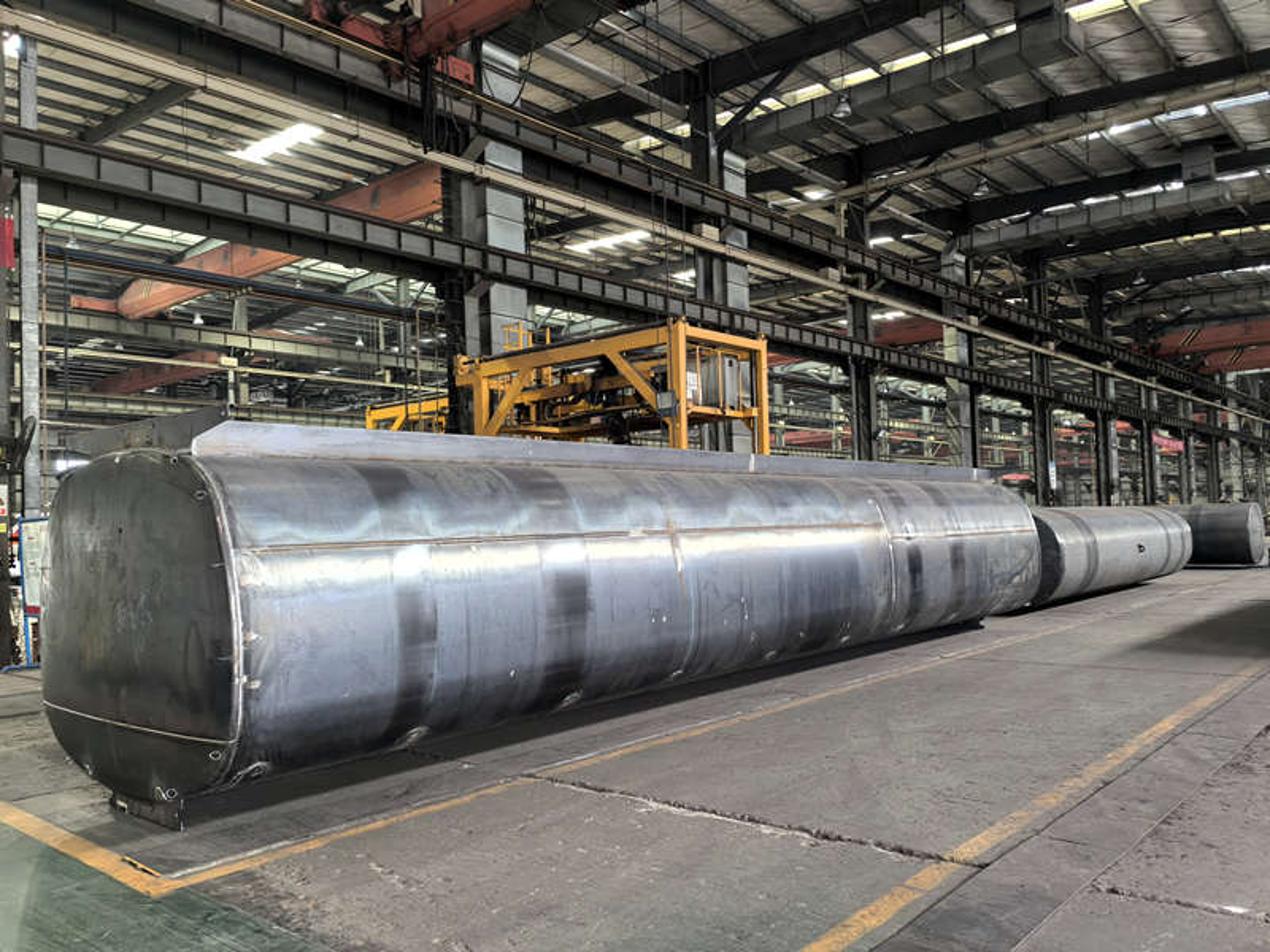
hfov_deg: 65.3
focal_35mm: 27
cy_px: 476
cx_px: 635
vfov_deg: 51.4
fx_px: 991
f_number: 2
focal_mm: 5.75
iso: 250
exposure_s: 1/50
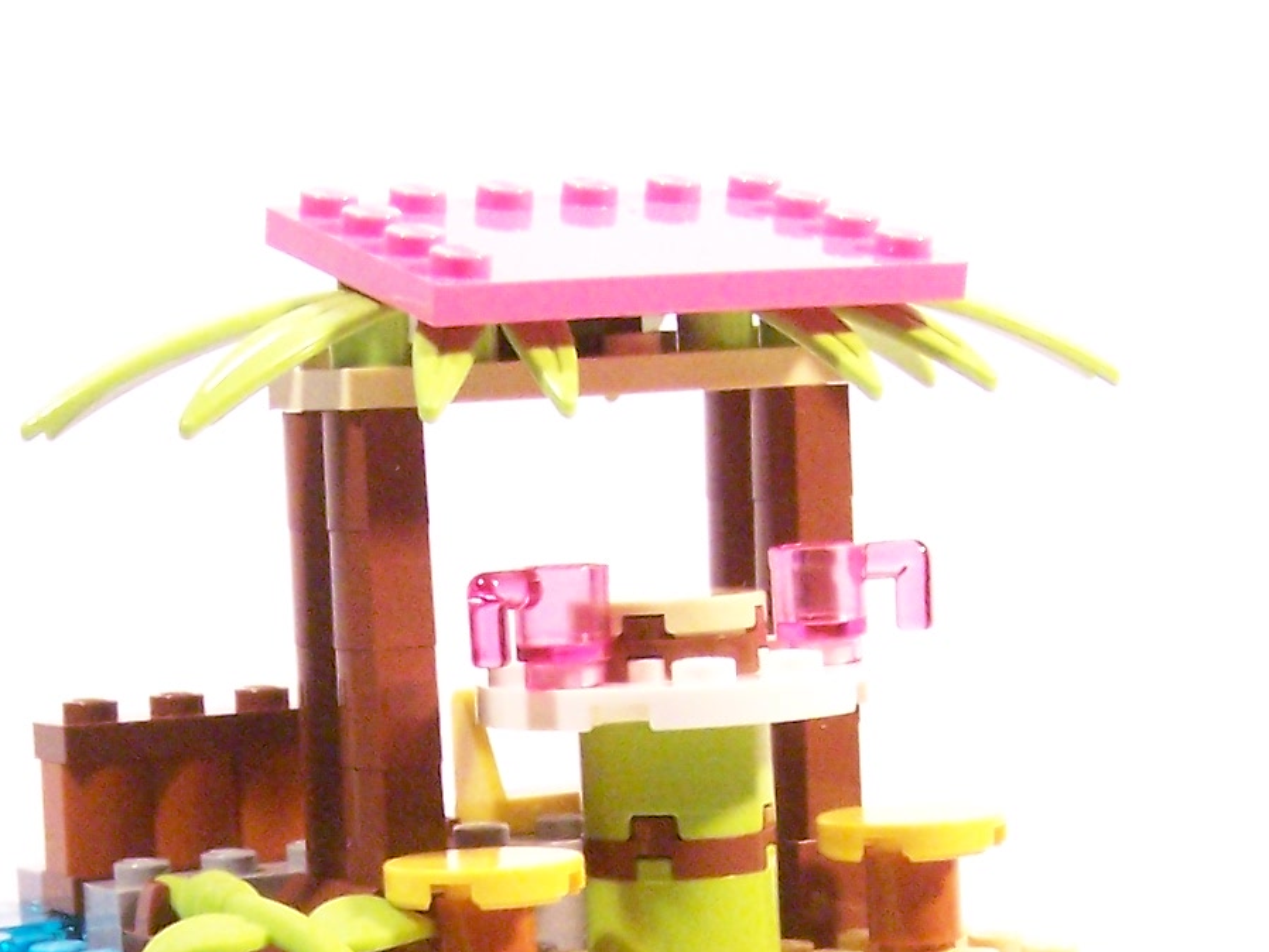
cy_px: 1267
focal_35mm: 109
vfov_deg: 13.1
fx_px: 3997
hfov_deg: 18.0
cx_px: 509
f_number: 3.6
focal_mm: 6.3
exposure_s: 1/30
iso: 400
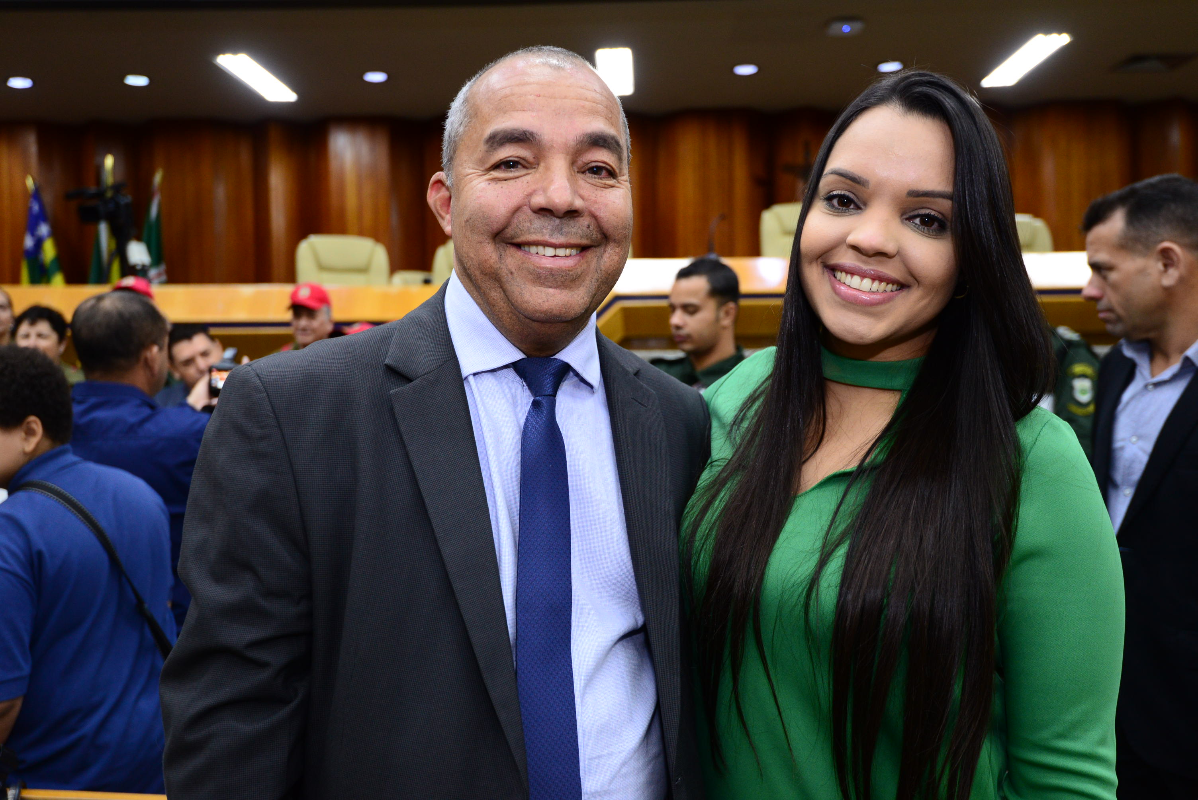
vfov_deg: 41.1
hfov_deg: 58.7
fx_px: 1065
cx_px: 599
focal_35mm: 32
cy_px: 400
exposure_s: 1/60
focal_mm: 32
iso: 1600
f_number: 4
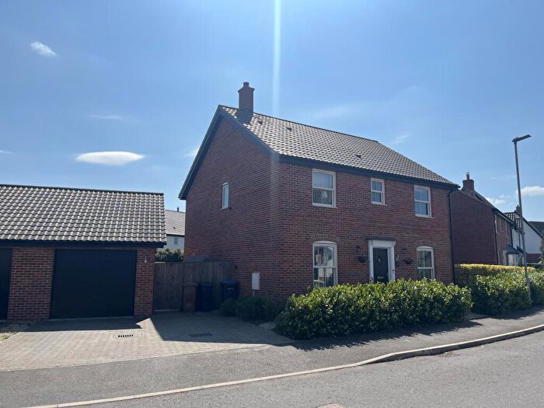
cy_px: 204
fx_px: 409
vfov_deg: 53.1
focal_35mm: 26
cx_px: 272
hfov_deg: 67.3
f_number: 1.6
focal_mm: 5.1
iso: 50
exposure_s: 1/6897
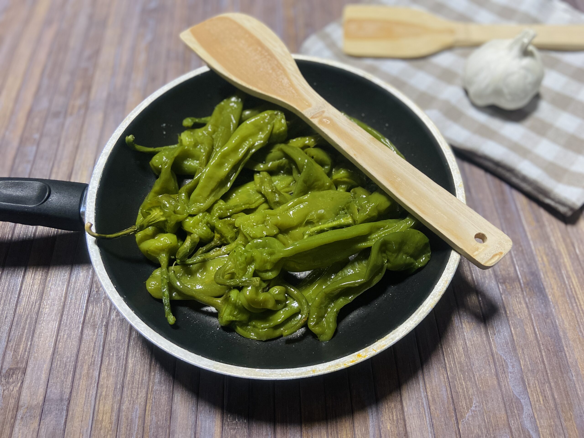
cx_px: 292
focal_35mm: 26
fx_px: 439
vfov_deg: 53.1
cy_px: 219
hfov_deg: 67.3
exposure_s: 1/50
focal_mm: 4.25
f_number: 1.8
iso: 400
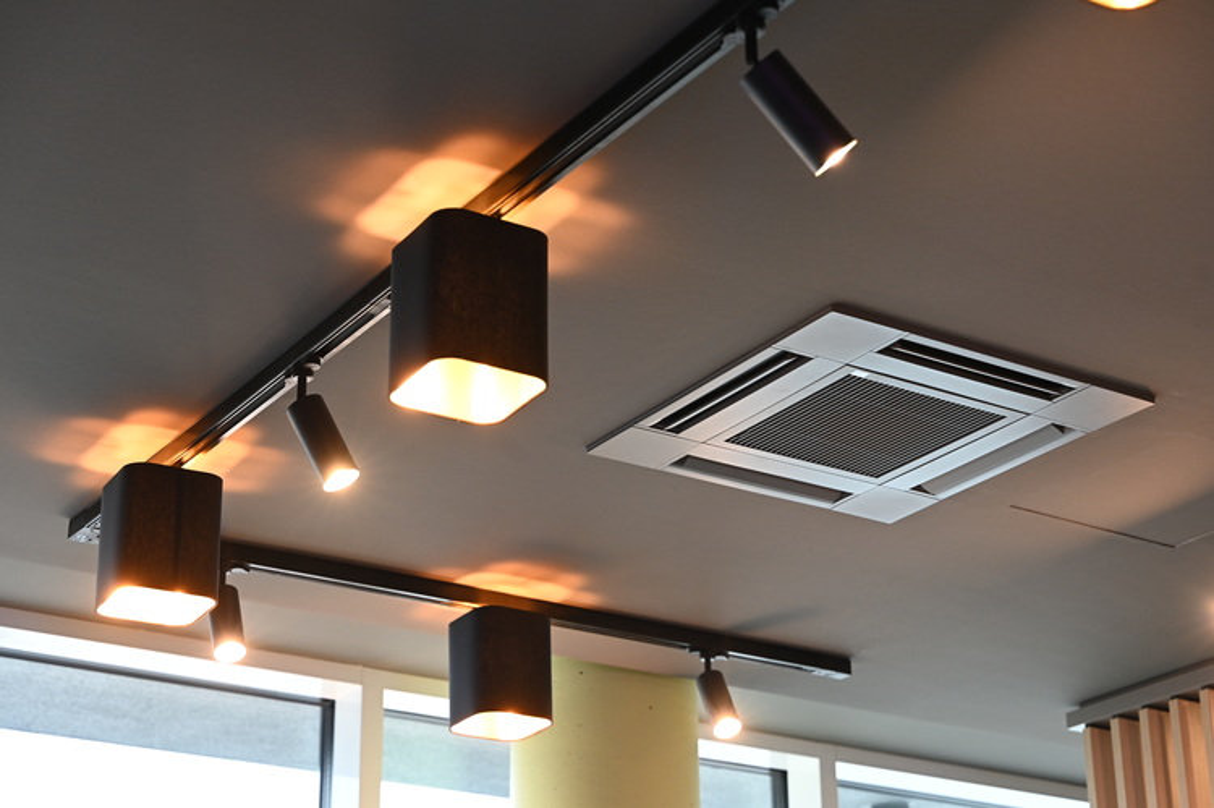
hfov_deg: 30.5
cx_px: 607
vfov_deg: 20.6
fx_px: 2224
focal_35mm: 66
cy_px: 404
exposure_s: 1/100
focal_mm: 66
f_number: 4.5
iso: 1600
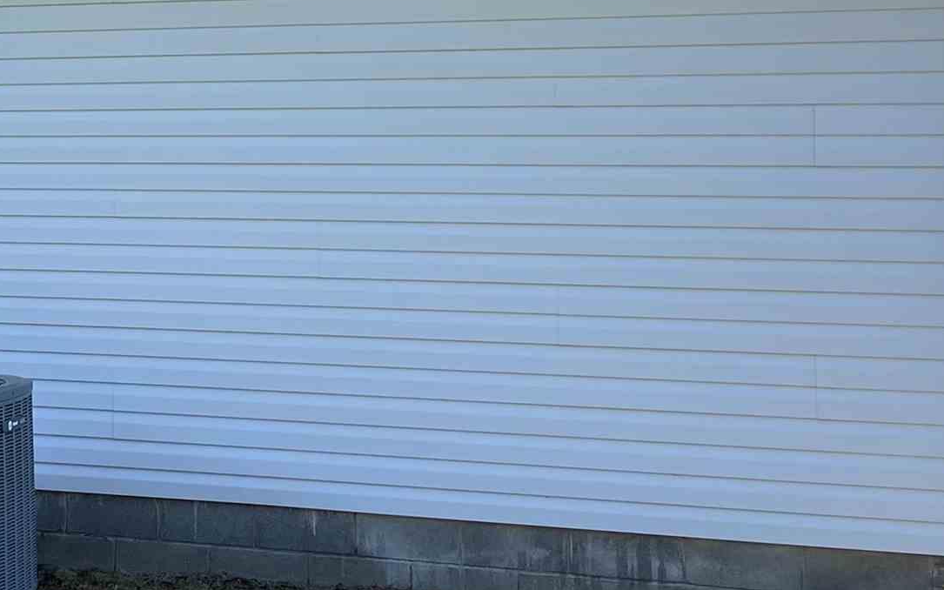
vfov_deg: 16.6
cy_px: 97
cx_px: -32
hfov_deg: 25.0
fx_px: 2007
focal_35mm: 78
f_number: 1.8
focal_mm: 4.25
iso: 32
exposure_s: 1/1053
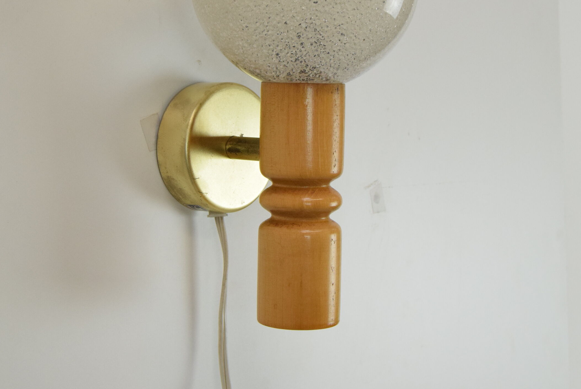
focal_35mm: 68
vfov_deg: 20.0
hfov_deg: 29.6
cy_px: 126
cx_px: 276
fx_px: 1098
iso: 1600
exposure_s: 1/250
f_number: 10
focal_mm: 32
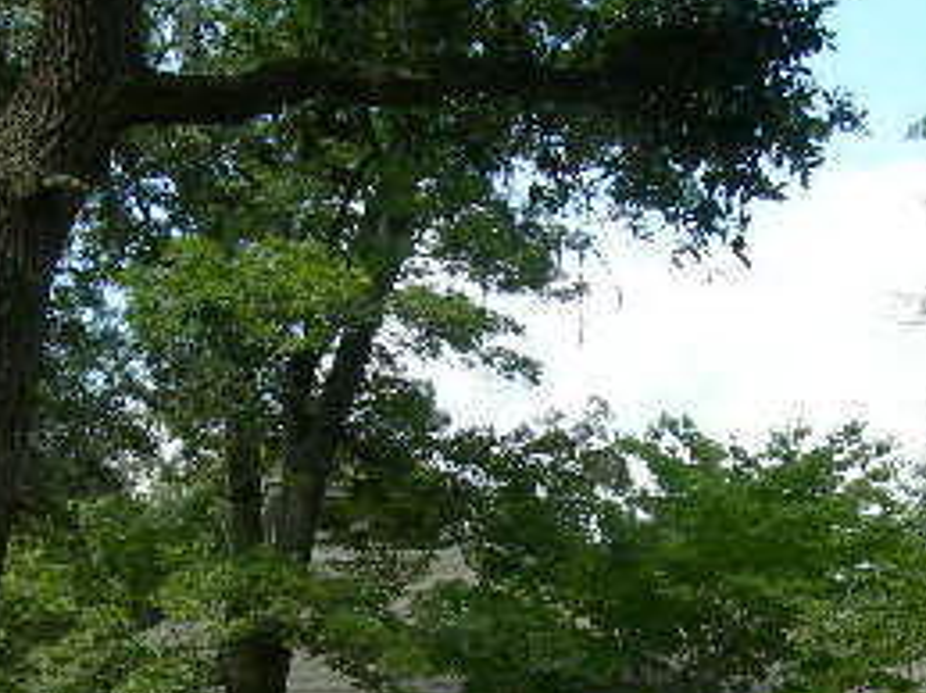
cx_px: 583
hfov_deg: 20.8
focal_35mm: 94
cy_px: 800
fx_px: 2513
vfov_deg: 15.2
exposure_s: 1/200
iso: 50
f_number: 4.8
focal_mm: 7.8
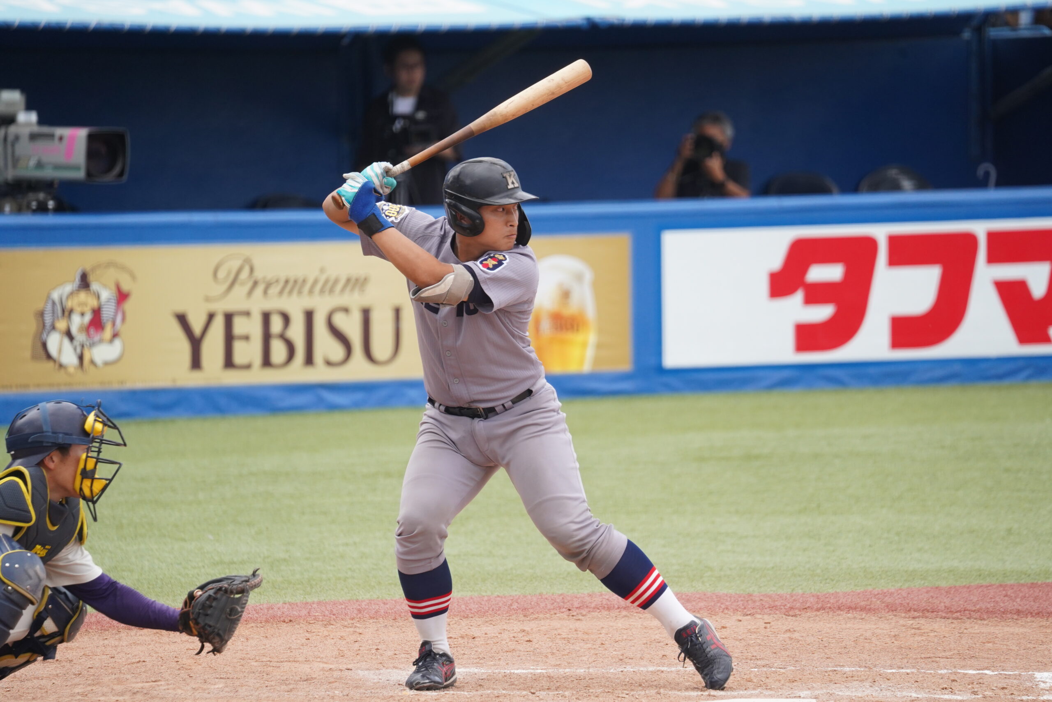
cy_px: 351
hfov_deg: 5.5
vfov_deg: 3.7
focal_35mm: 375
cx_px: 526
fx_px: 10952
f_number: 6.3
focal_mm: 374.8
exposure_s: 1/1600
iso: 1600
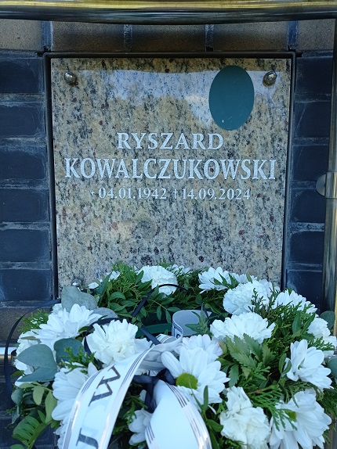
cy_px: 224
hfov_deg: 49.7
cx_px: 168
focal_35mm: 28
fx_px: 364
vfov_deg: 63.5
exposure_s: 1/284
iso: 103
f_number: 1.79
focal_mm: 4.74
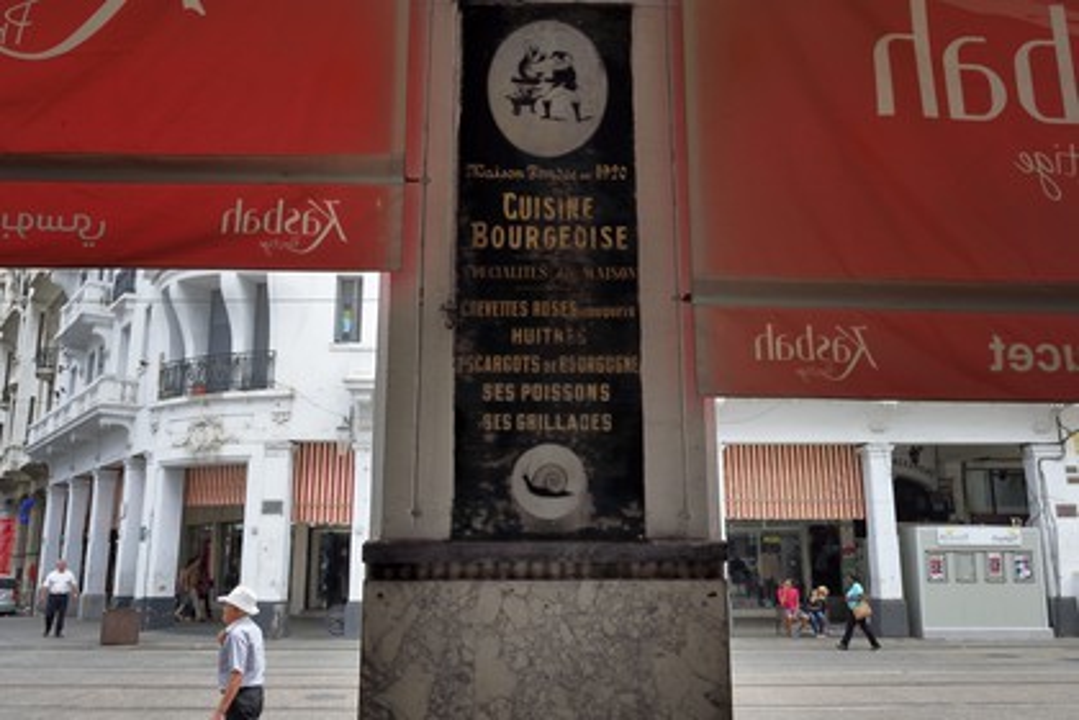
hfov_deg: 60.3
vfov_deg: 42.3
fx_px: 929
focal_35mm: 31
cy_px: 360
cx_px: 540
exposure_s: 1/80
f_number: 16
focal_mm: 31
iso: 500
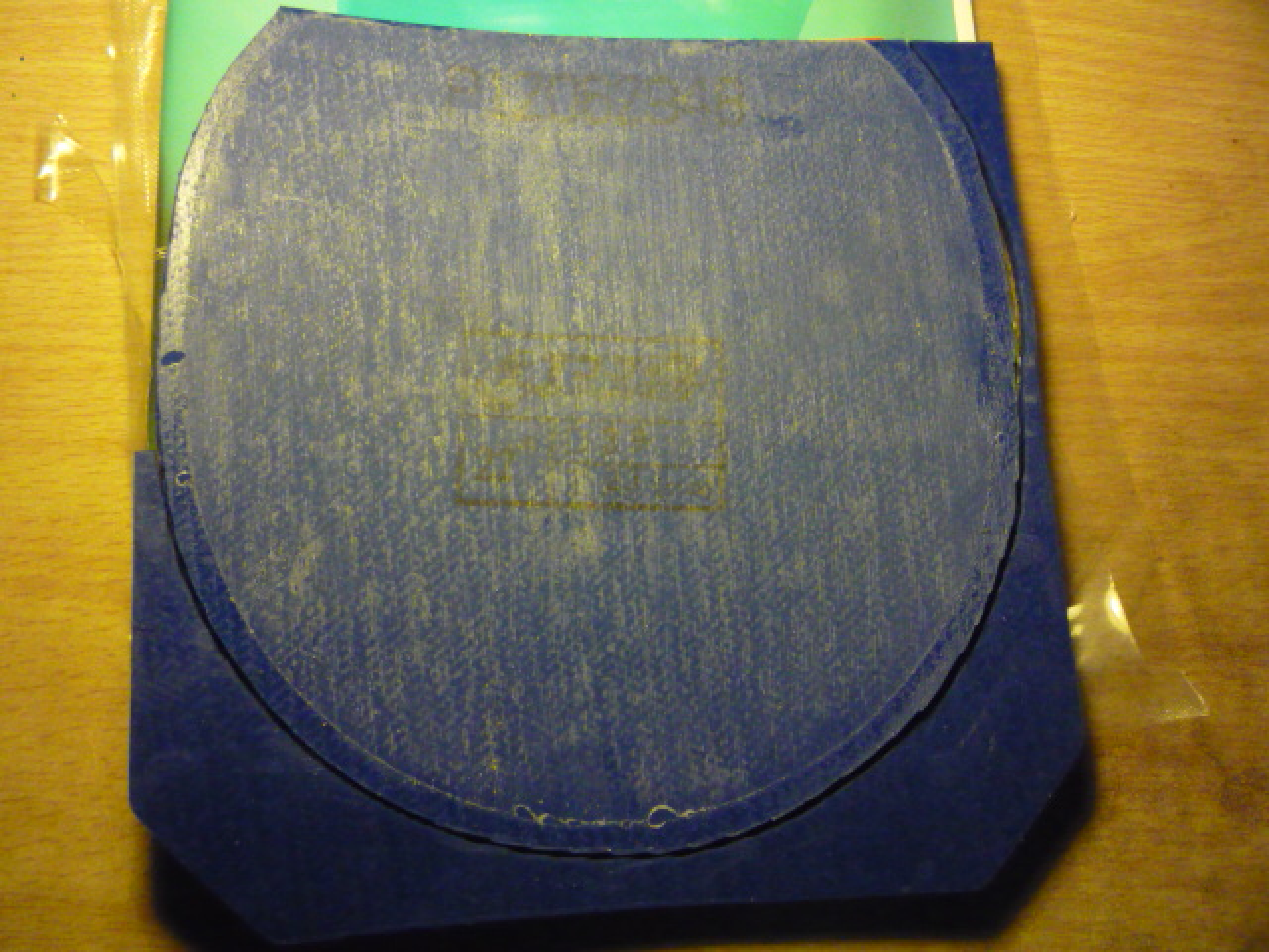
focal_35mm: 30
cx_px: 634
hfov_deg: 60.0
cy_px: 476
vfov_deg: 46.8
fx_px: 1100
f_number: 7.1
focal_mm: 5.2
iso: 800
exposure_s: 1/40
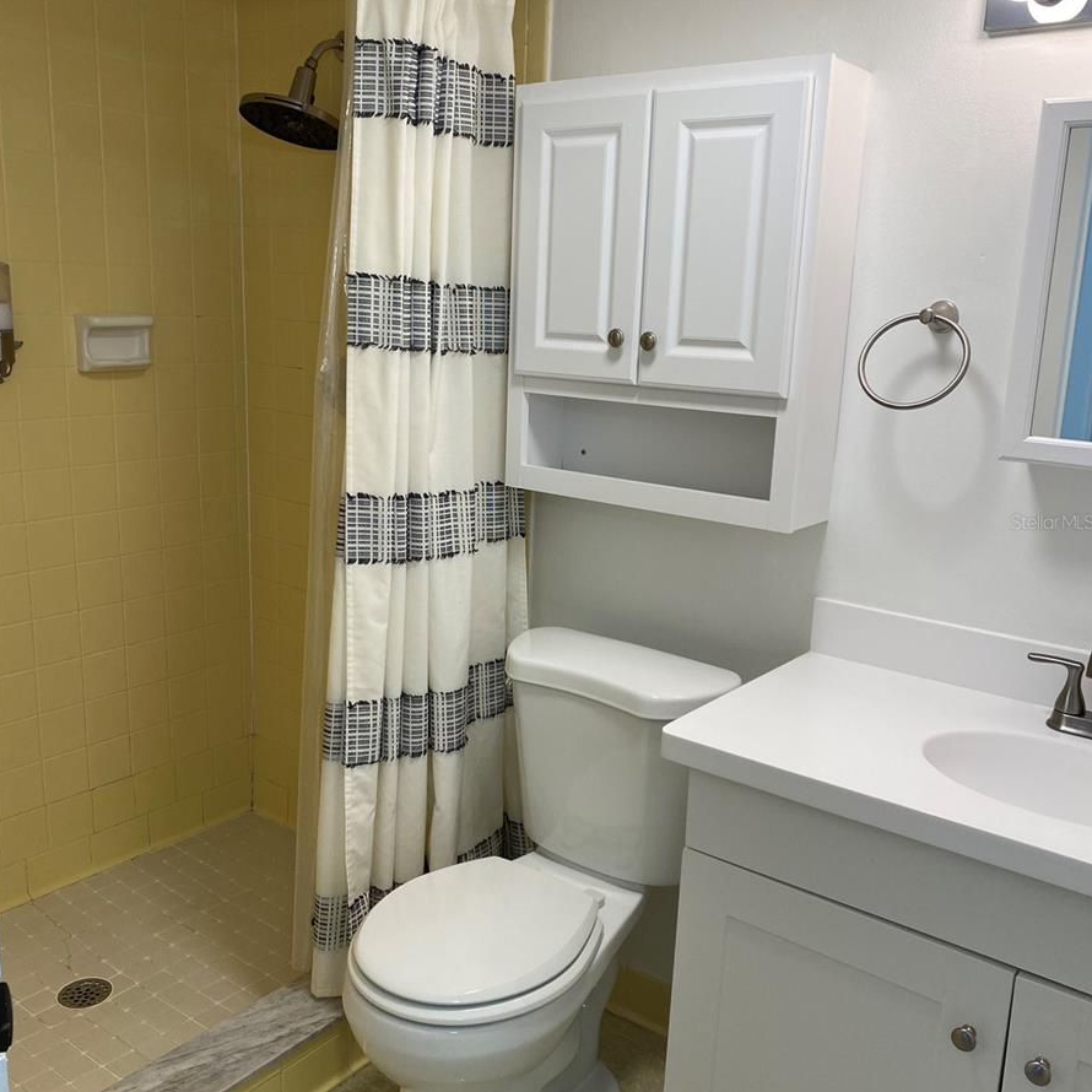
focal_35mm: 31
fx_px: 1106
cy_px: 521
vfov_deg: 52.5
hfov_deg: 52.5
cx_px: 546
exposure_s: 1/120
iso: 64
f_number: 1.8
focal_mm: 4.25
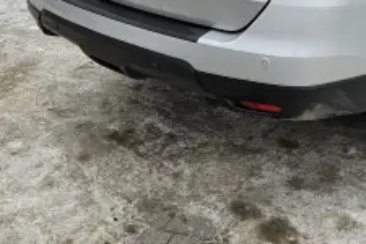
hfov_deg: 28.8
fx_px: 691
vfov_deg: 18.1
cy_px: -106
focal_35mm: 68
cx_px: 307
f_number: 1.8
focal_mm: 5.4
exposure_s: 1/352
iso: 25
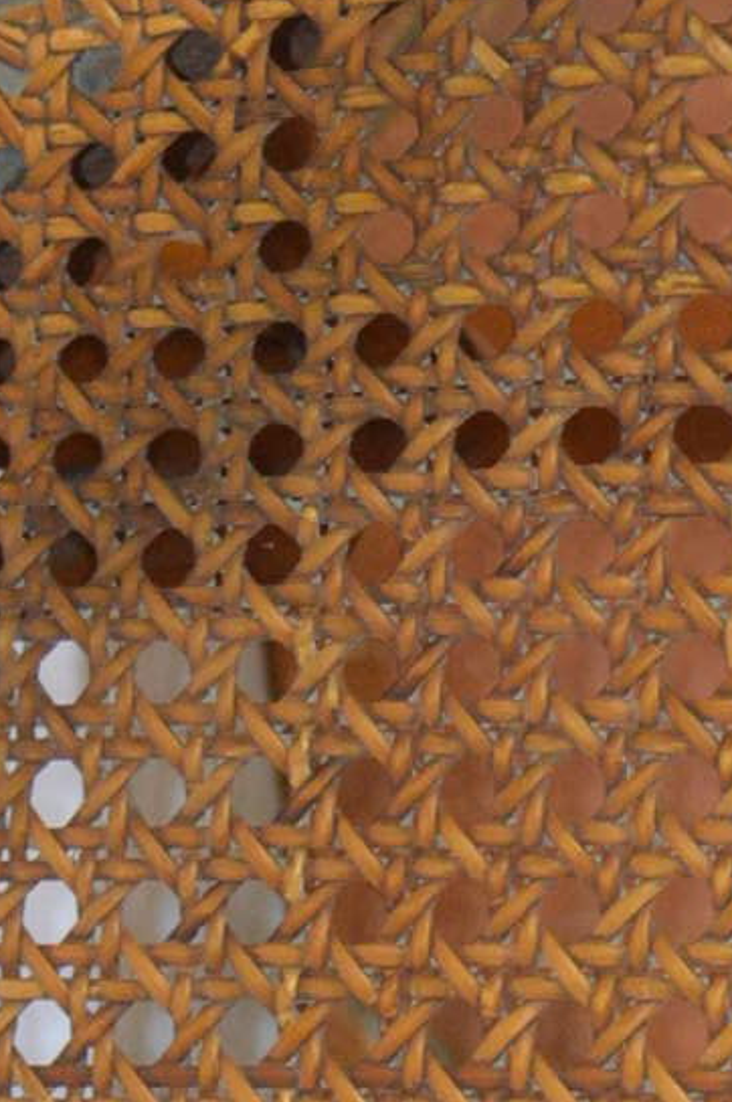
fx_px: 7093
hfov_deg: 5.8
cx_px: 1157
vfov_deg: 8.8
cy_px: 1169
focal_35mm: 232
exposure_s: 1/60
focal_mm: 28
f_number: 4.5
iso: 1100
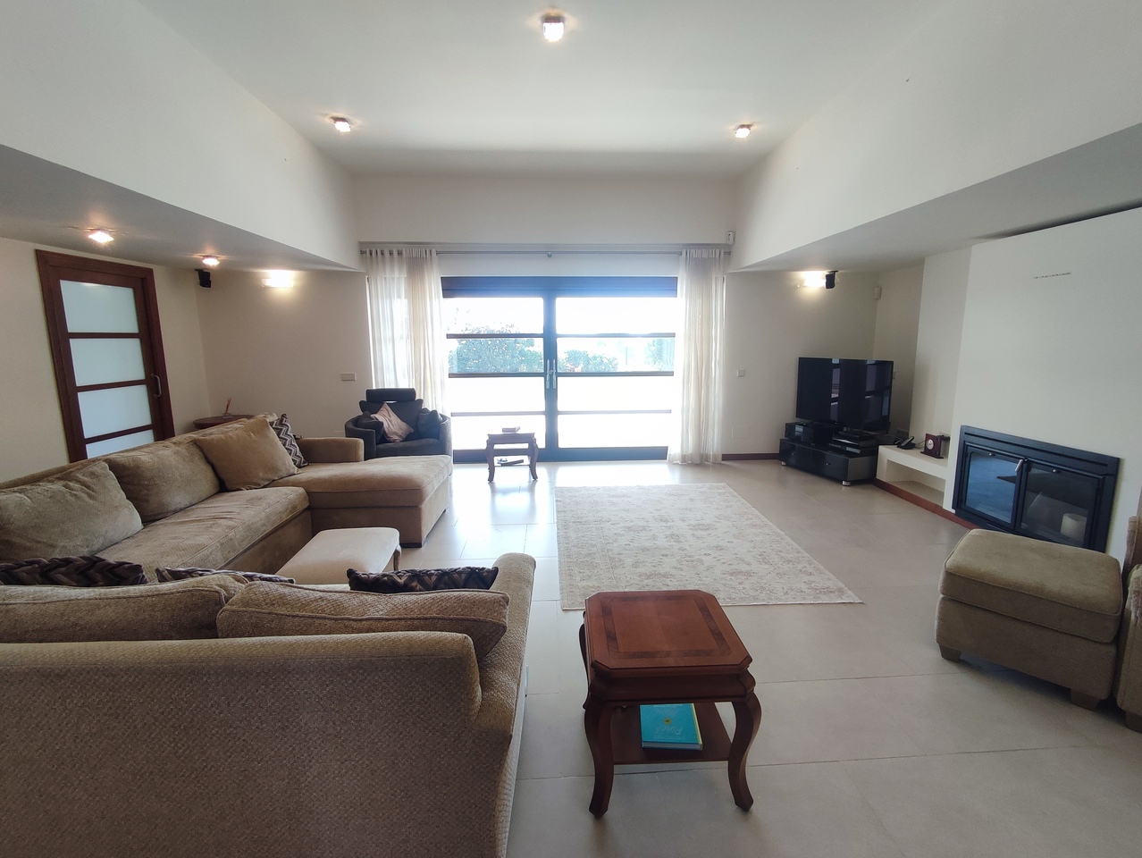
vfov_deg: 78.2
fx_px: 528
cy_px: 429
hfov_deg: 94.5
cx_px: 571
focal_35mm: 16
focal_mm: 1.65
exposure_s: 1/120
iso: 76
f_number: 2.2
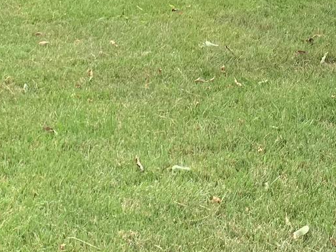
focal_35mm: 104
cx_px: 161
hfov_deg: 18.9
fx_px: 1009
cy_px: -238
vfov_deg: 12.6
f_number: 1.8
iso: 25
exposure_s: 1/537
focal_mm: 4.25
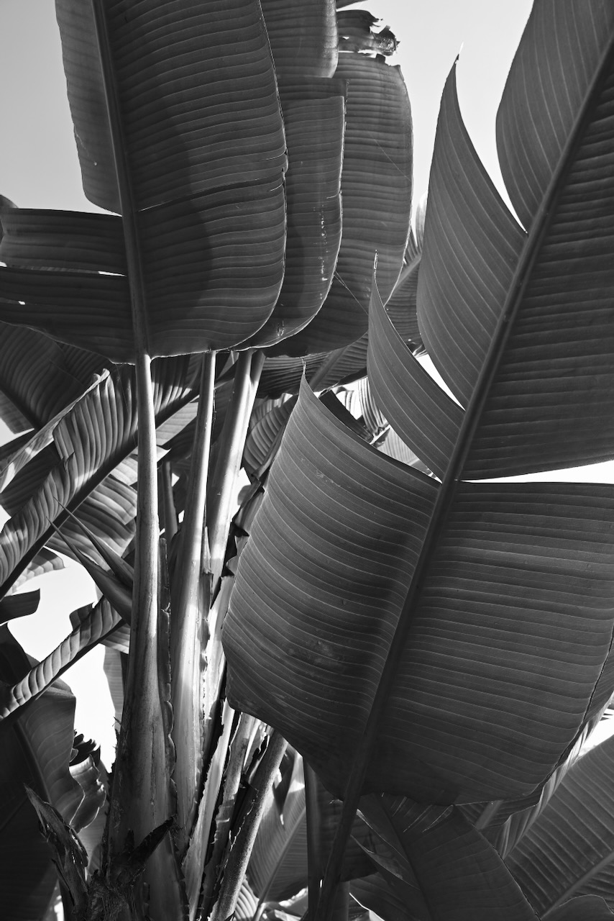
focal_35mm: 40
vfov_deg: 48.7
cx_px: 307
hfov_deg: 33.6
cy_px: 460
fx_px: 1016
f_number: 6.3
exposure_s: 1/160
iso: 100
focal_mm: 26.5
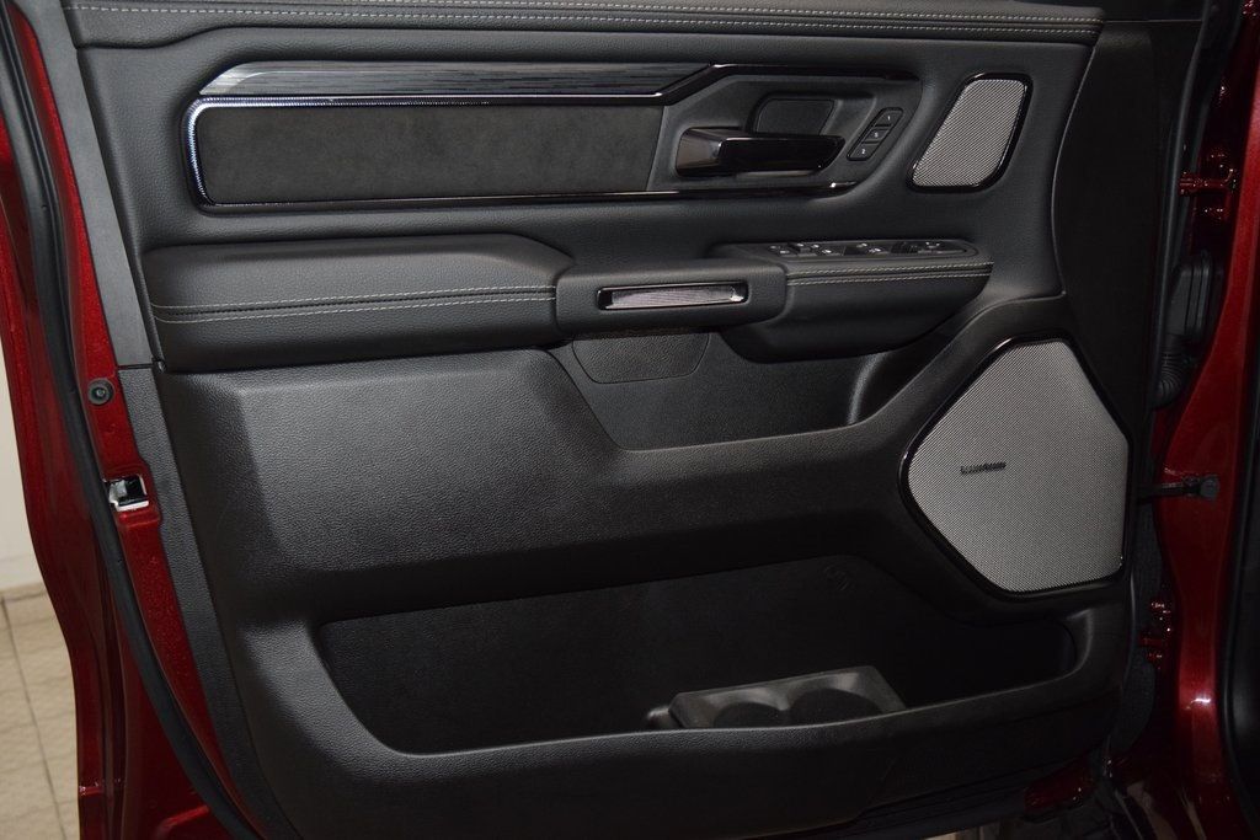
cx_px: 630
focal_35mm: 36
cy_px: 420
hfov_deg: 53.1
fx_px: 1260
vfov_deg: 36.9
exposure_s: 1/125
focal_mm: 24
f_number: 3.8
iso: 1600
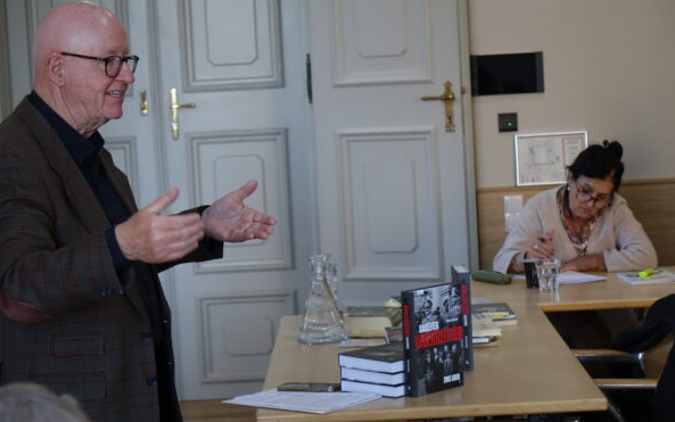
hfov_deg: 20.6
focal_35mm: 101
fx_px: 1859
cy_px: 207
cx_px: 335
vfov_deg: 13.0
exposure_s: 1/60
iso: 800
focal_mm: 36
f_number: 2.8
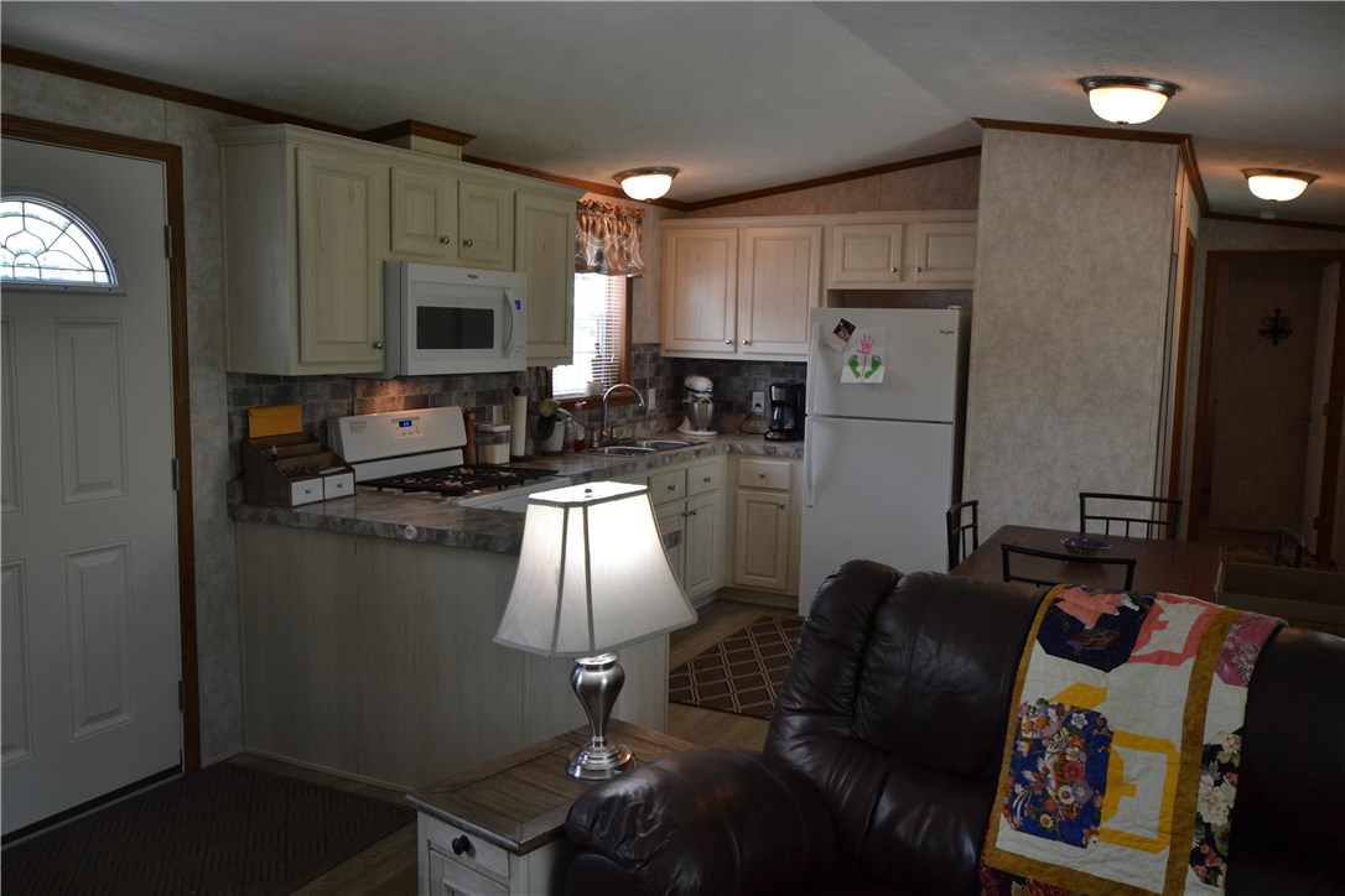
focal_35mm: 30
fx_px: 1121
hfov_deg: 61.9
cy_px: 448
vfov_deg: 43.6
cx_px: 672
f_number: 3.5
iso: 400
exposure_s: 1/125
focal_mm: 20
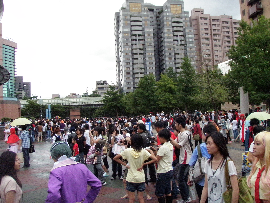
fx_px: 296
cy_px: 102
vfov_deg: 37.7
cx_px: 135
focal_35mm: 38
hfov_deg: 49.0
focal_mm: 6.7
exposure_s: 1/500
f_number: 3.5
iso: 640
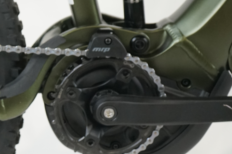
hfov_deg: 14.4
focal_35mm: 139
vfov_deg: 9.8
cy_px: 117
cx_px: -34
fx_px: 896
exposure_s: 1/200
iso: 2500
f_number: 5.6
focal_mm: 53
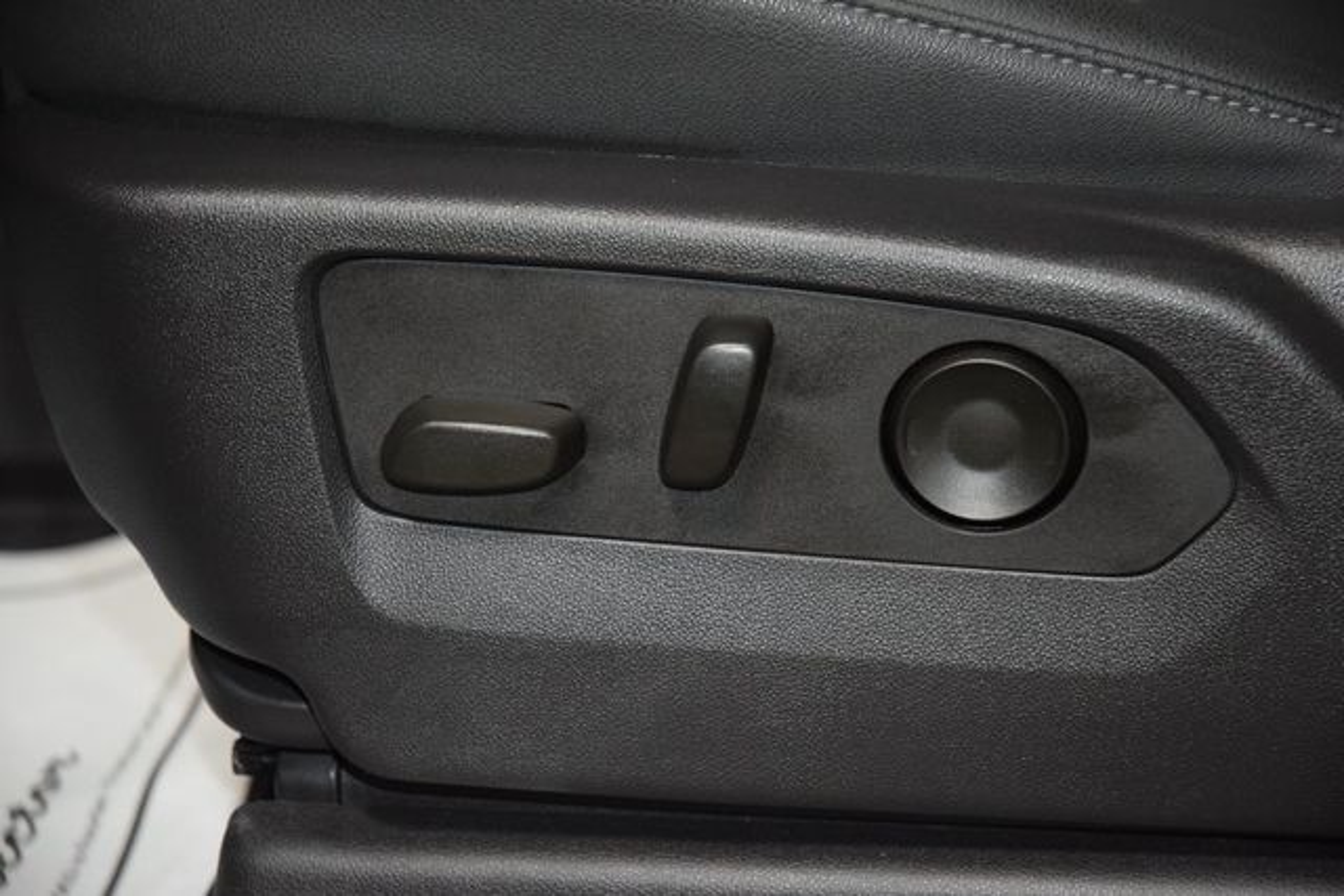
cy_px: 448
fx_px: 3921
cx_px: 672
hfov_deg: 19.5
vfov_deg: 13.0
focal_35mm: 105
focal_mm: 70
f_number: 4.5
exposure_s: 1/80
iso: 2800
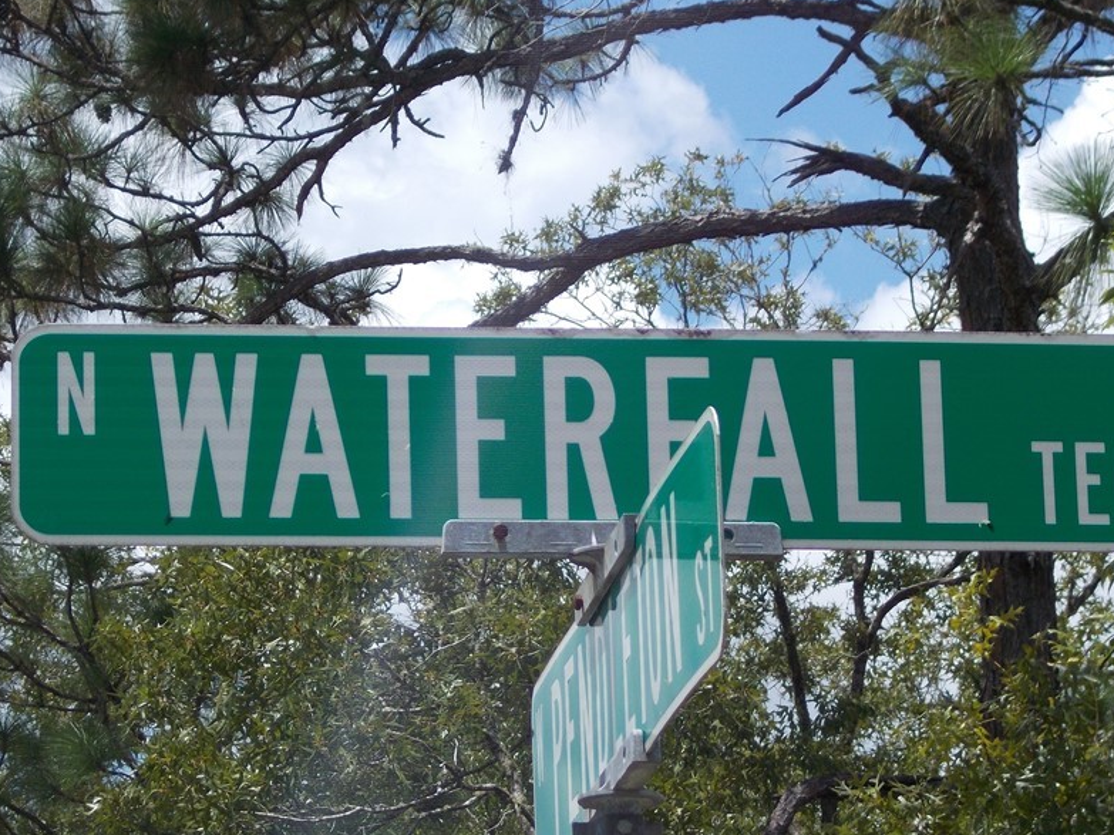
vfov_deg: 8.7
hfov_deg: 11.6
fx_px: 5470
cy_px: 539
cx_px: 539
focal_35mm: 170
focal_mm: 23
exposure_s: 1/250
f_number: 6.5
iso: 80
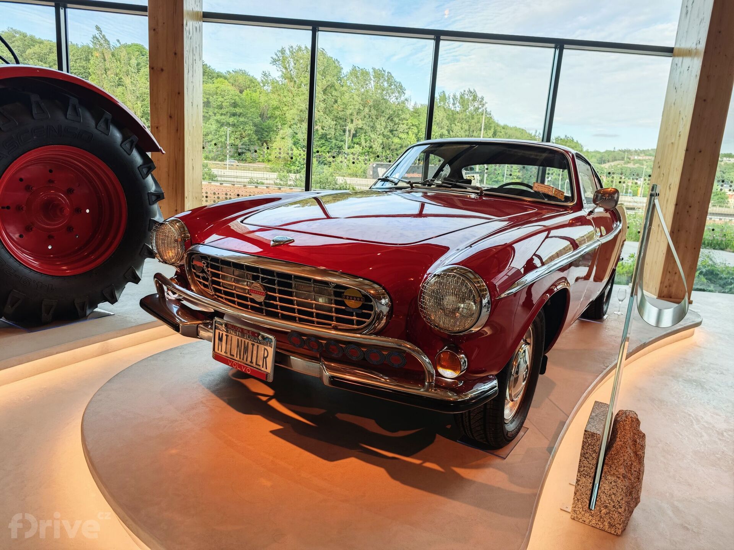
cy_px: 275
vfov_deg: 58.9
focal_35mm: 23
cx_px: 367
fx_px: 488
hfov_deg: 73.9
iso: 320
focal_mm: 8.72
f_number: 2
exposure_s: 1/101
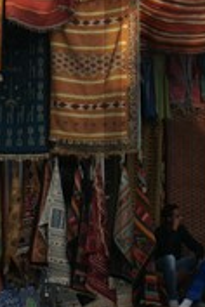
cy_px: -198
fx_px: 1298
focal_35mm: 152
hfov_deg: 8.9
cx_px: -43
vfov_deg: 12.6
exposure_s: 1/400
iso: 400
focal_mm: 35
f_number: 9
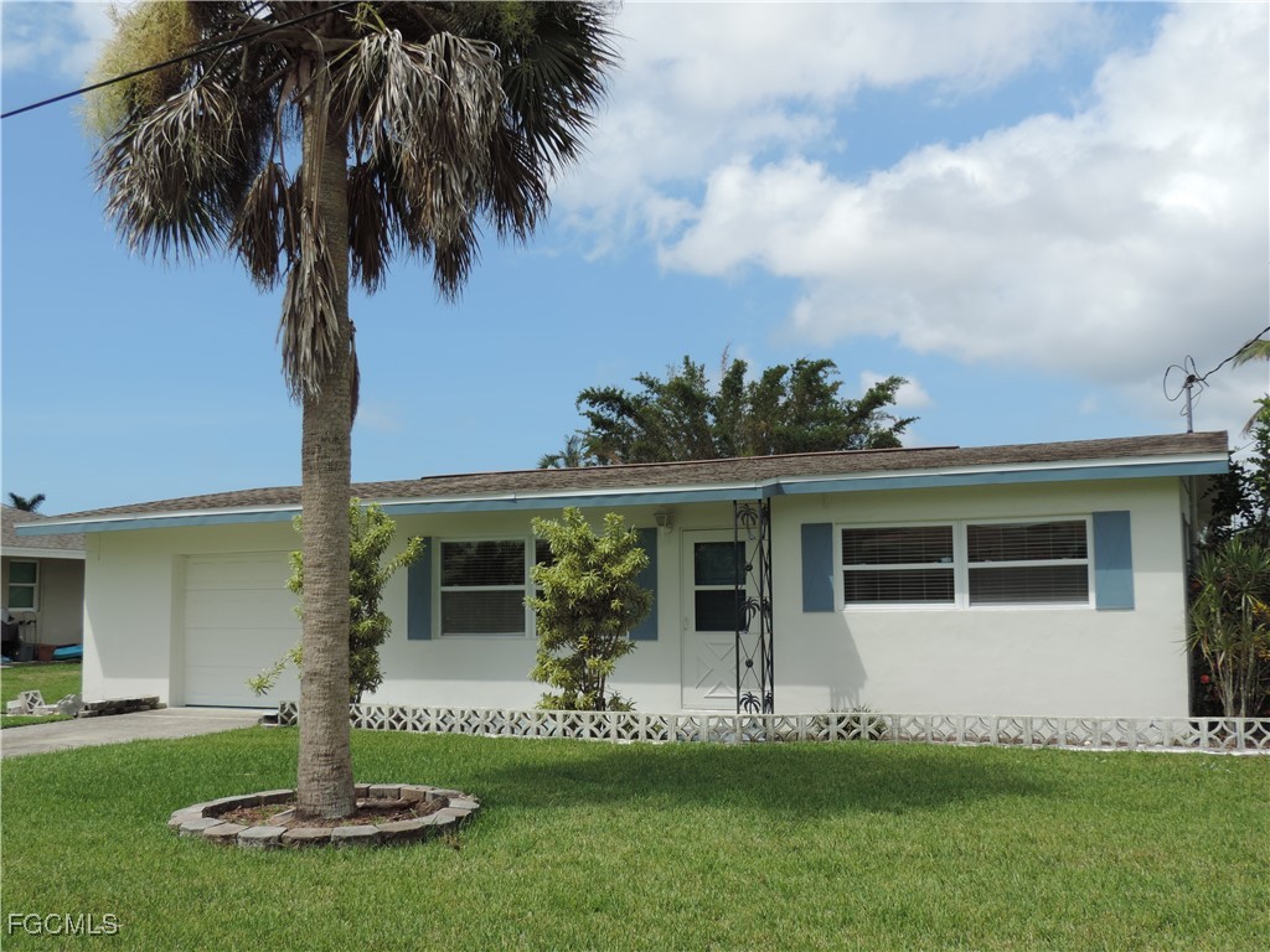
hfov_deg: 52.6
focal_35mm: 35
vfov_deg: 40.7
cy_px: 476
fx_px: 1284
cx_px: 635
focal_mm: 6.2
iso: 80
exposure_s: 1/1250
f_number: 3.3
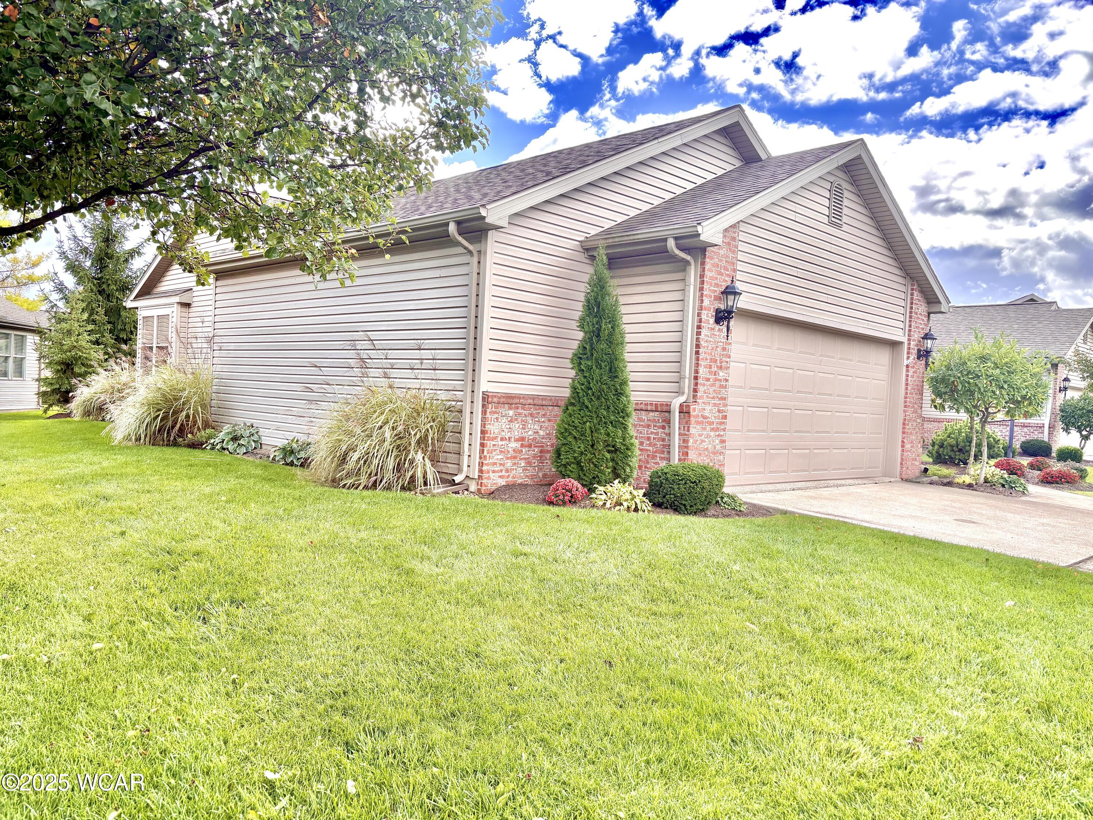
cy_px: 410
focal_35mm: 26
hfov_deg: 67.3
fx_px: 821
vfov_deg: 53.1
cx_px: 546
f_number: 1.6
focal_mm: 5.96
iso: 64
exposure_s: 1/801
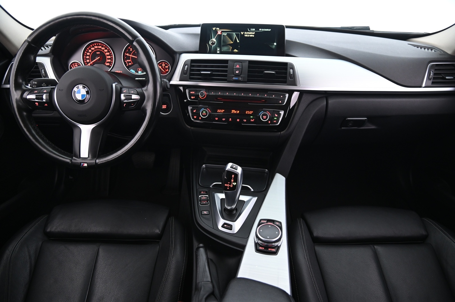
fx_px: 303
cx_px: 228
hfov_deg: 73.8
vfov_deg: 53.1
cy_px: 151
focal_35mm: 24
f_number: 4
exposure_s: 1/15
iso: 2000
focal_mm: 24
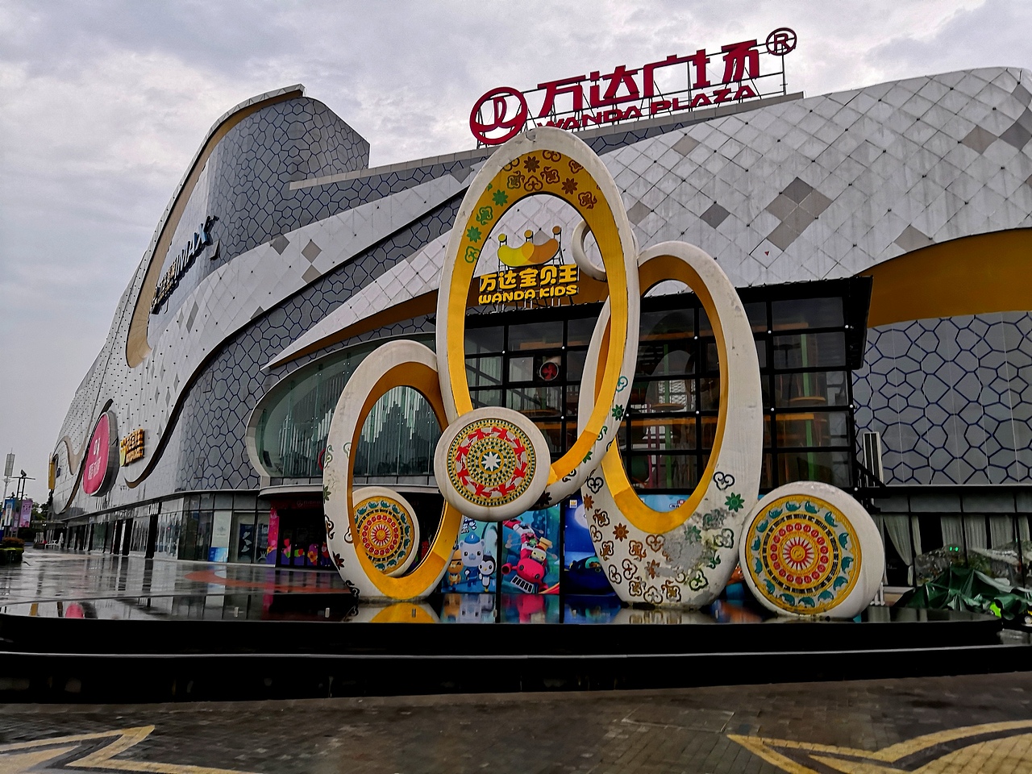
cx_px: 516
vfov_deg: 51.4
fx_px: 805
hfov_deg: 65.3
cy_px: 387
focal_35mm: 27
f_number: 1.8
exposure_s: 1/147
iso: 50
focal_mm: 3.95
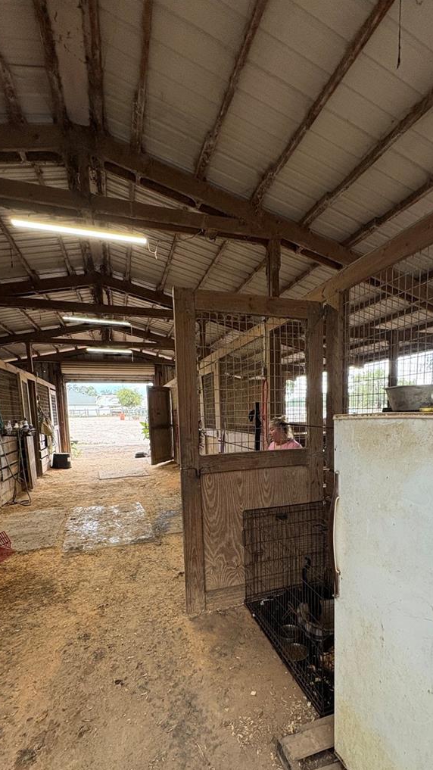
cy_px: 452
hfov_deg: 60.5
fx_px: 367
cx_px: 260
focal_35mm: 18
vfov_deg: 91.8
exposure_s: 1/60
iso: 250
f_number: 2.2
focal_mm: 2.22
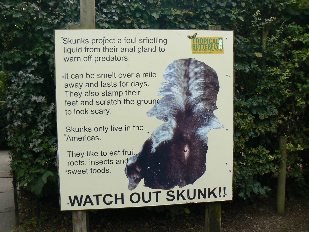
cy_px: 116
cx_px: 154
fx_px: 321
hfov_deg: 51.4
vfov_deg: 39.7
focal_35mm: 36
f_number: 4
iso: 80
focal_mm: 6
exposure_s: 1/60
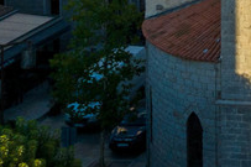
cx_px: 647
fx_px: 1372
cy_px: -387
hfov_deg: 9.1
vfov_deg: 6.2
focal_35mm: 197
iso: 100
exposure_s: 1/80
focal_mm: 12.3
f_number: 11
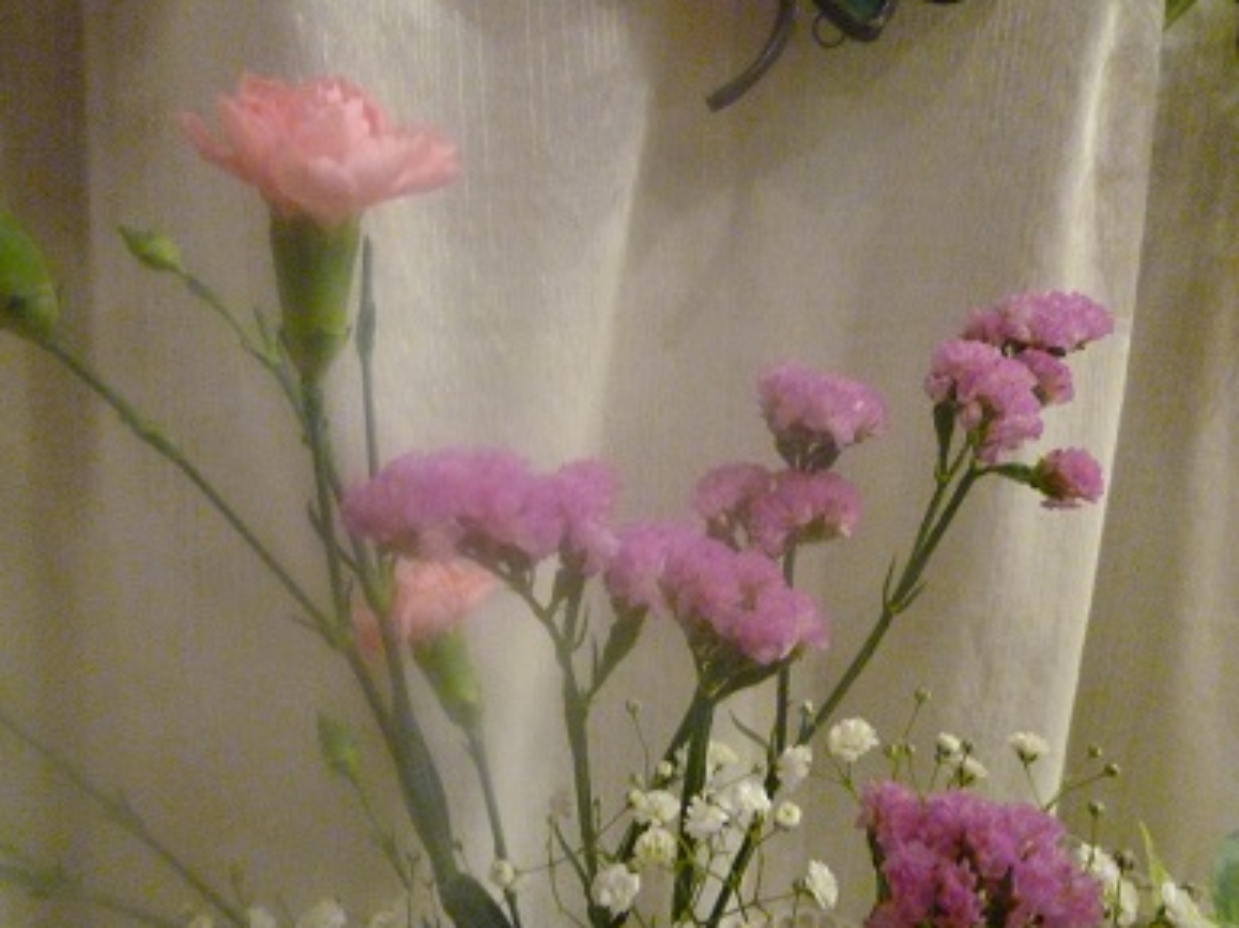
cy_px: 450
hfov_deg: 63.4
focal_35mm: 28
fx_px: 1002
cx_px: 584
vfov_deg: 49.7
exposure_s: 1/13
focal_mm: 4.5
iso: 800
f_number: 2.8
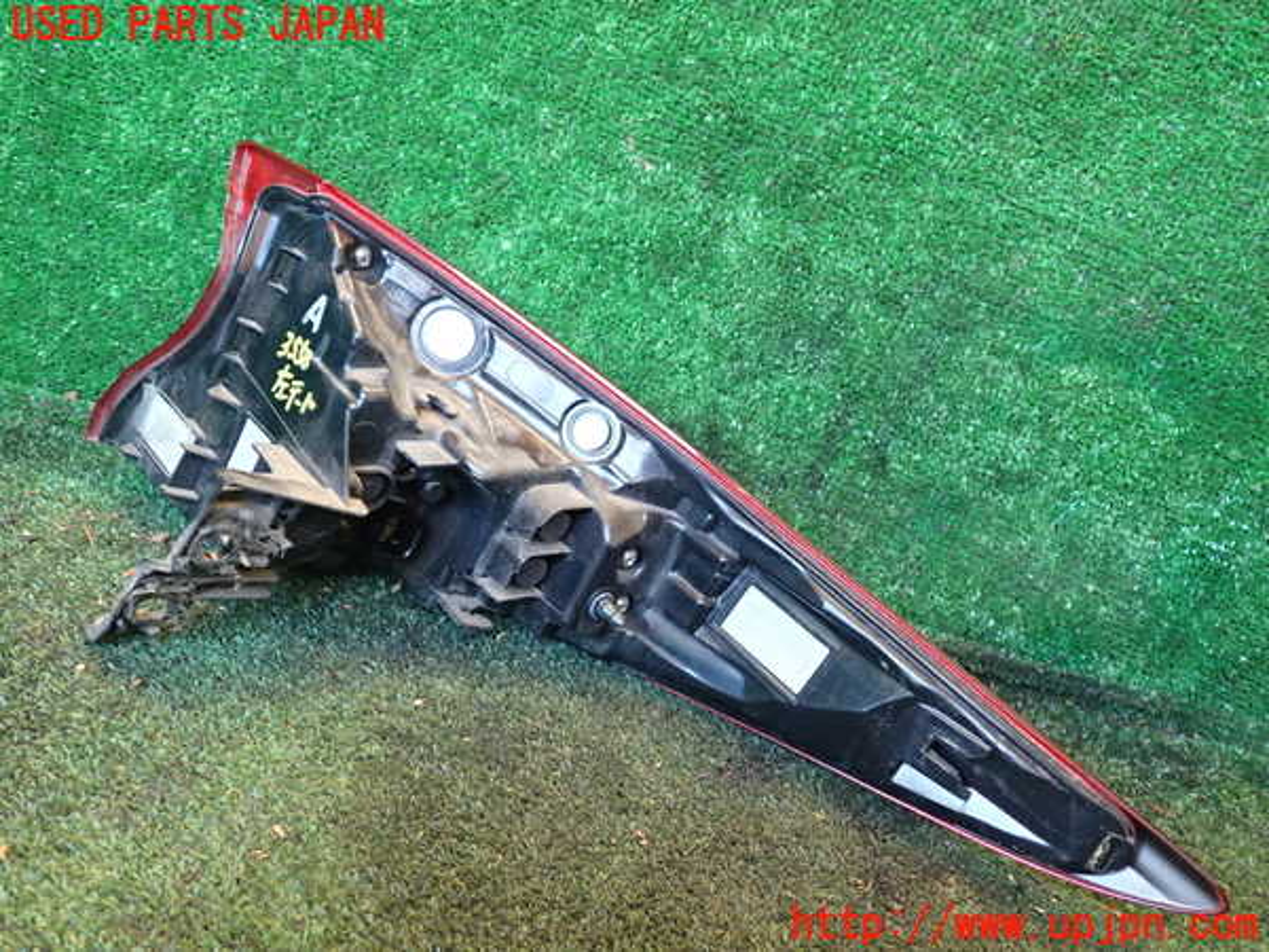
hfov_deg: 60.0
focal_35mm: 30
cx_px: 634
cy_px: 476
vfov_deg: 46.8
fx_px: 1100
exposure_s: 1/30
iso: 320
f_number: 2.3
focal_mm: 5.4
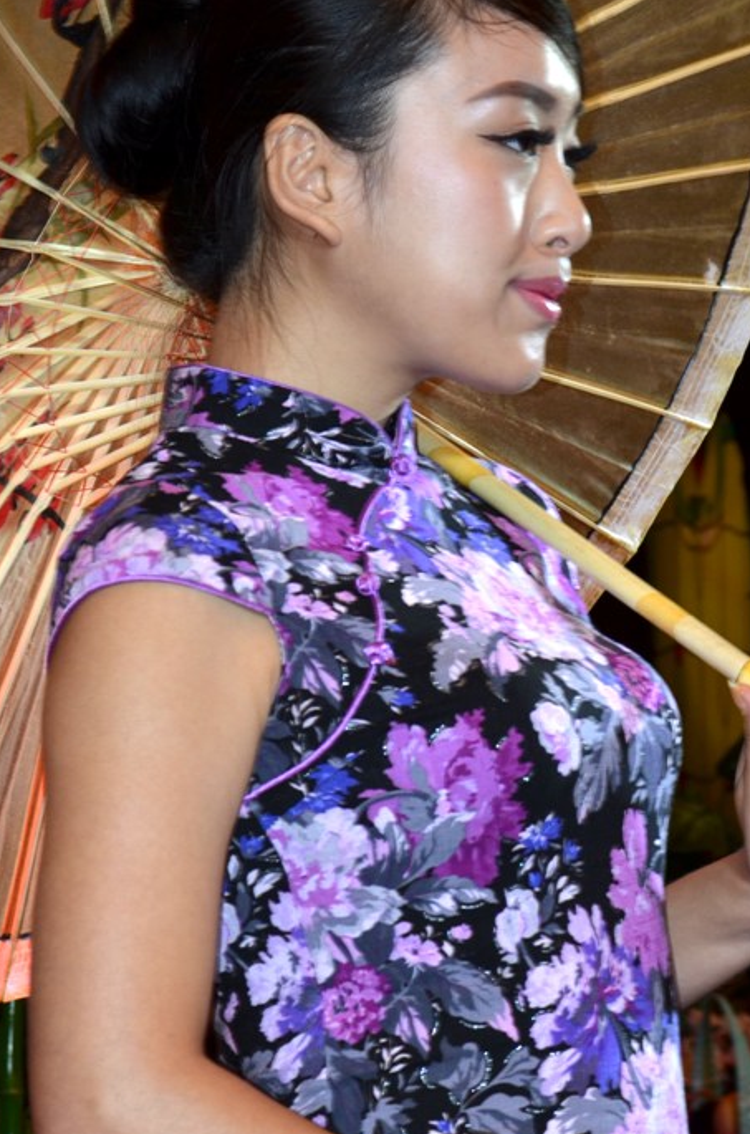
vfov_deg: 13.1
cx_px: 391
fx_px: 4933
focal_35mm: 157
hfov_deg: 8.7
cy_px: 603
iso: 200
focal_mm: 70
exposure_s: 1/40
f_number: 8
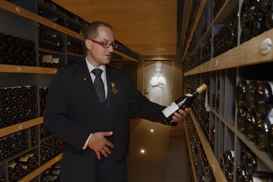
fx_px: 220
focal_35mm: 29
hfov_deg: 63.7
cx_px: 136
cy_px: 91
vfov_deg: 45.0
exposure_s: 1/13
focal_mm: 29
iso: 1600
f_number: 5.6
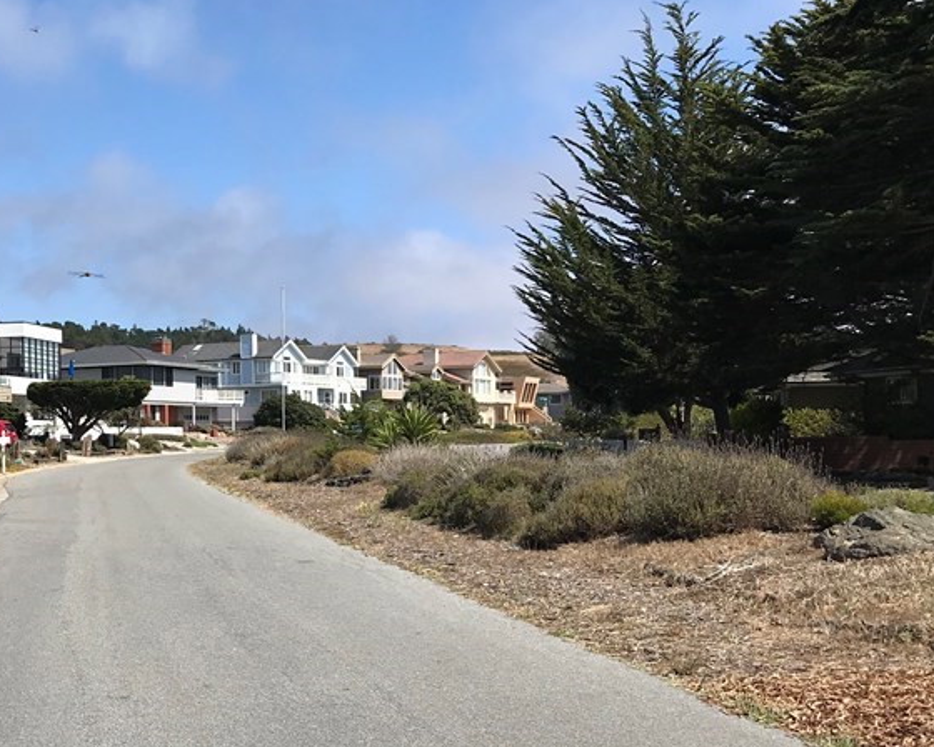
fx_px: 1382
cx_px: 165
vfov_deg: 30.2
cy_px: 437
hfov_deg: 35.9
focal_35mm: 50
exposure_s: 1/2660
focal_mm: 3.99
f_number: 1.8
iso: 20
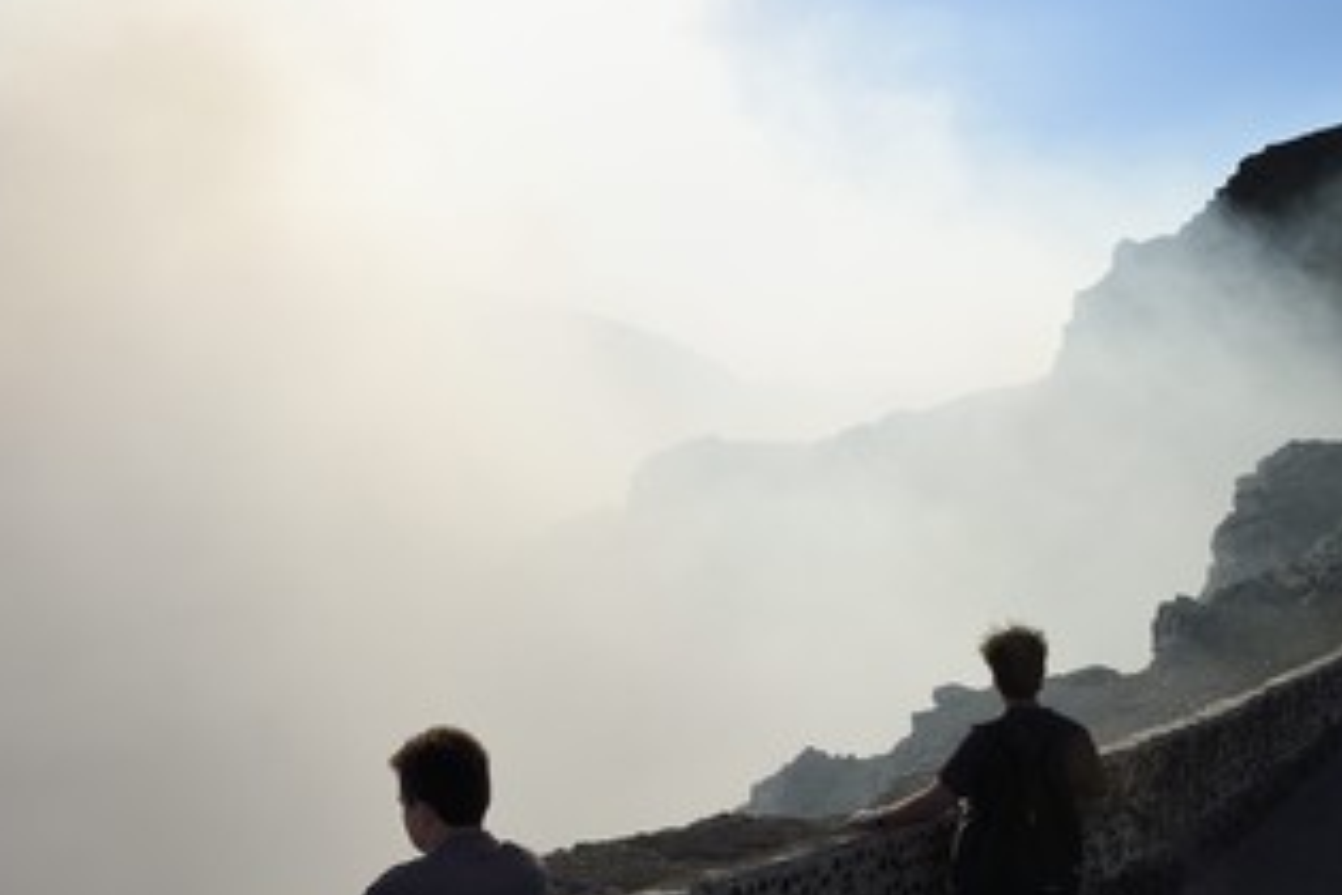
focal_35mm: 32
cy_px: 439
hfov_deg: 57.7
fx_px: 1193
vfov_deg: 41.1
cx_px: 873
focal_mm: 24
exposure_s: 1/200
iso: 200
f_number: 20
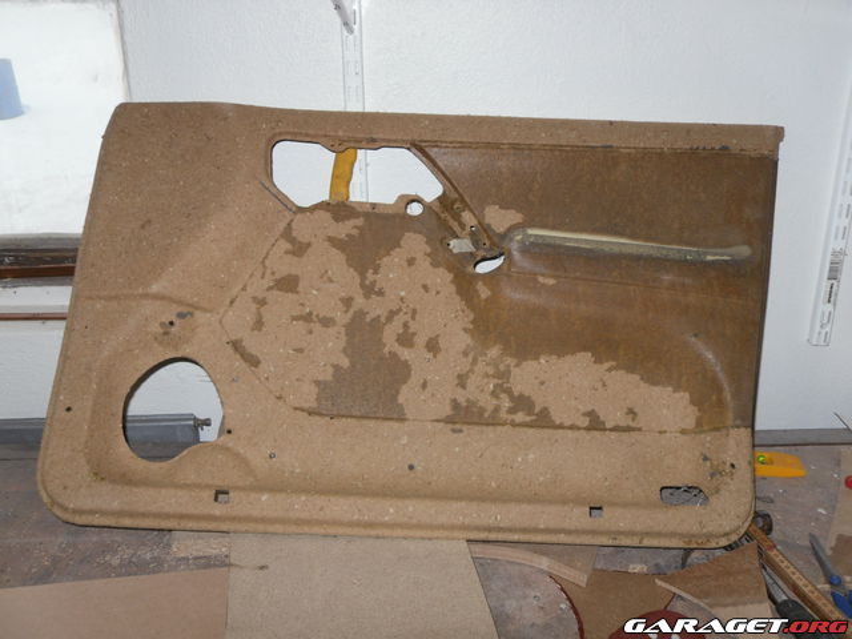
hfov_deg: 52.6
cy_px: 320
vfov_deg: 40.7
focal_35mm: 35
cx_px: 426
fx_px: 861
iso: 80
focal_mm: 6.3
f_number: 3.5
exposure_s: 1/45
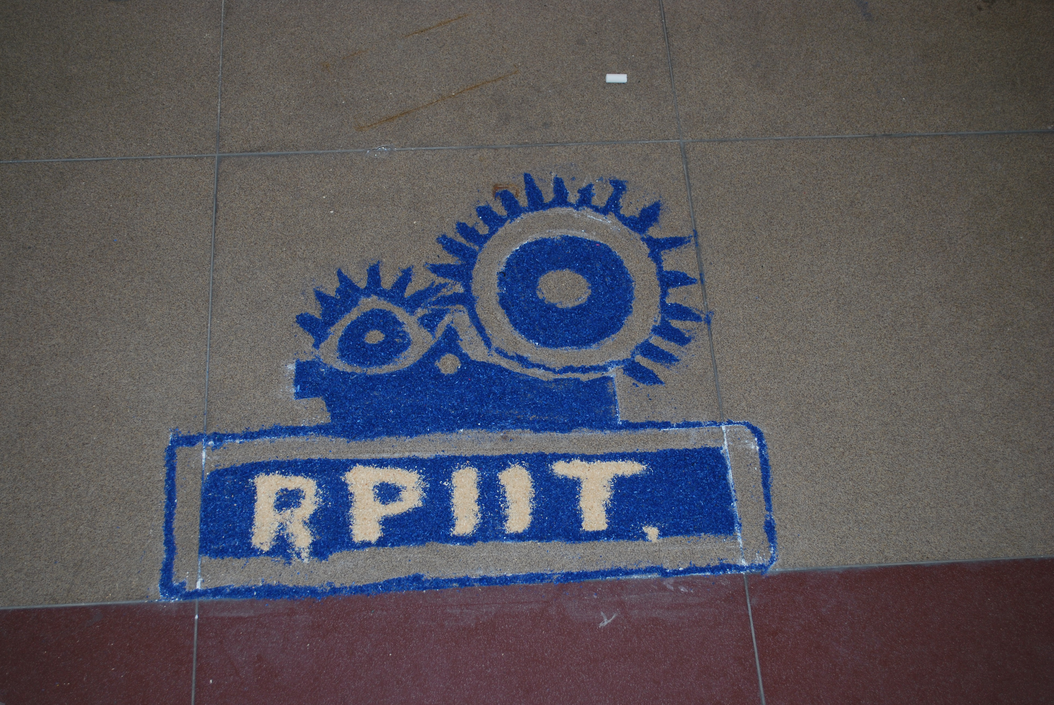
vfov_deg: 26.6
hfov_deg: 38.8
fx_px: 1495
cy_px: 352
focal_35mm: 51
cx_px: 527
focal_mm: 34
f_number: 5
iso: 200
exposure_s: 1/60
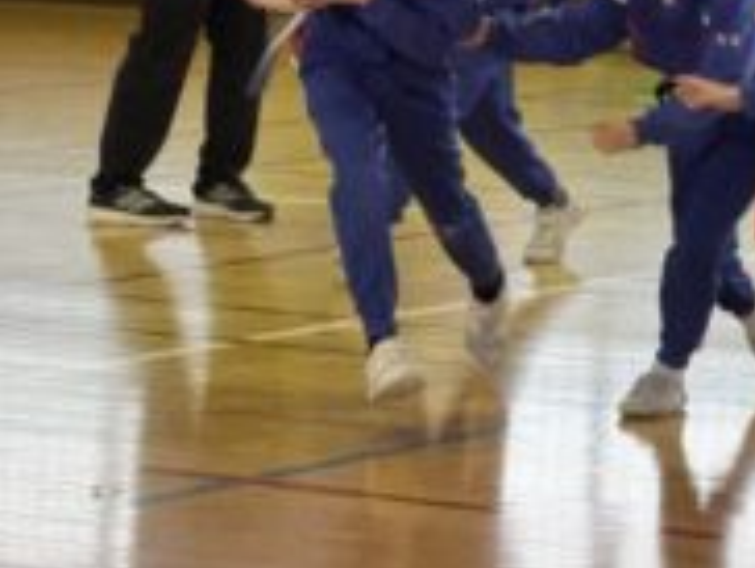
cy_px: 191
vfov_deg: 6.1
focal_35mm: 244
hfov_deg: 8.1
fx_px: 5329
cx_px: 431
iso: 80
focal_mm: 15.66
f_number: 2.8
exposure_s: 1/120
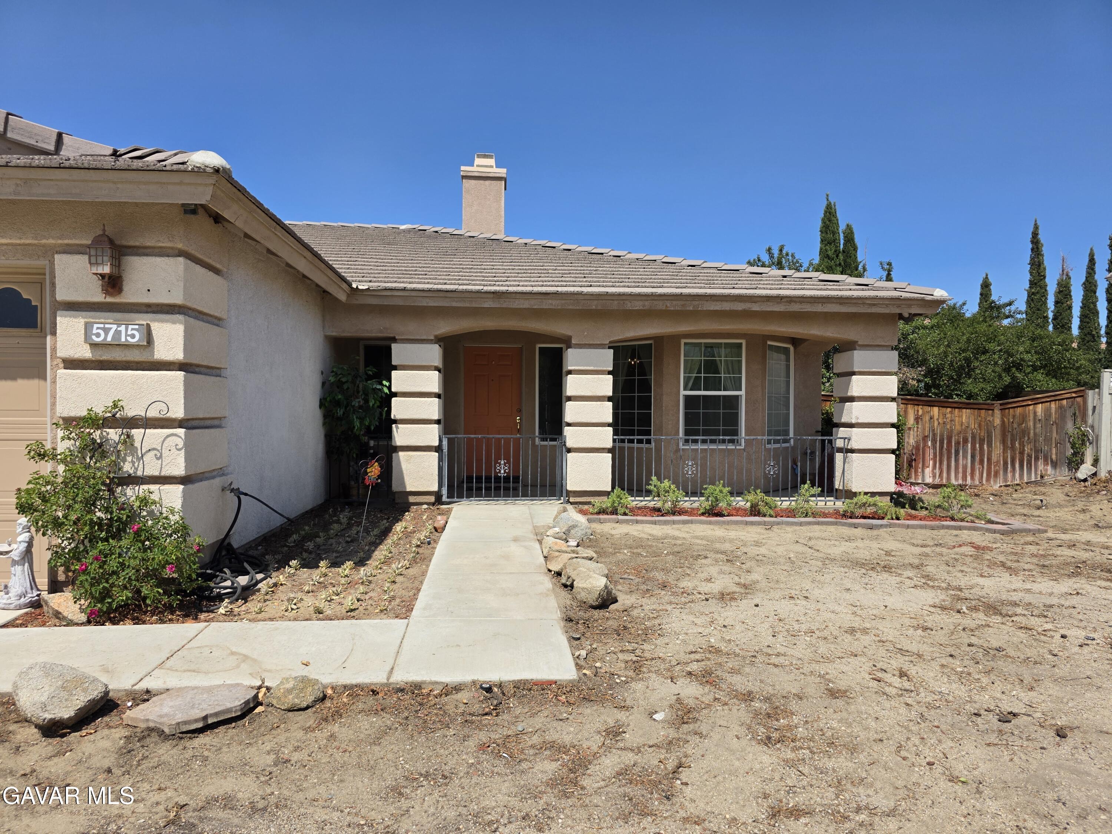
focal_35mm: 23
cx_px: 556
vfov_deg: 58.9
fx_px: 739
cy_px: 417
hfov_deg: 73.9
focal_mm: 6.3
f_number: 1.7
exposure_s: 1/7333
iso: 80
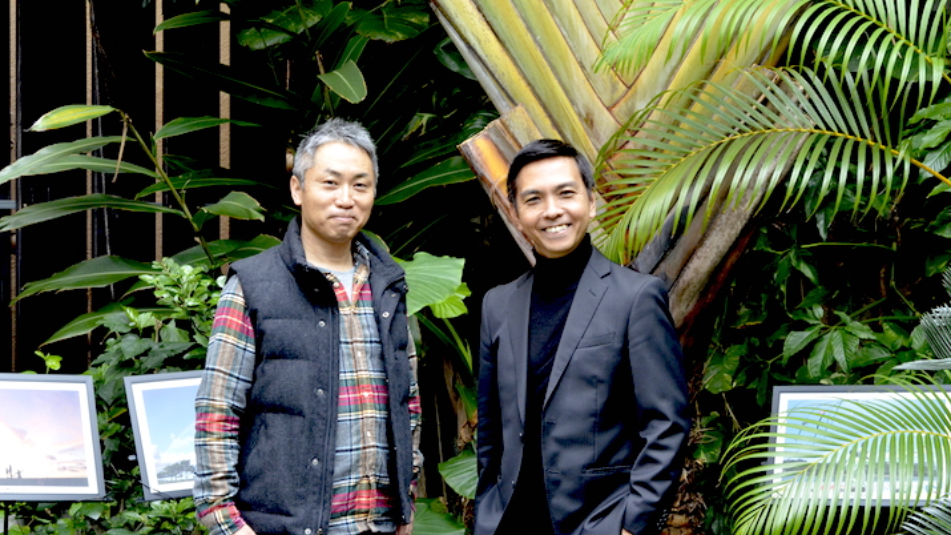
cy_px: 258
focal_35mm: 79
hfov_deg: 26.9
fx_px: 1992
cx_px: 475
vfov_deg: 15.3
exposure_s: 1/80
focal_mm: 50
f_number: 9
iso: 1600
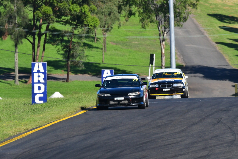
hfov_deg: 3.1
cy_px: 80
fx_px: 4461
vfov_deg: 2.0
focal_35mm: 675
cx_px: 119
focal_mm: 450
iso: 500
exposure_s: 1/640
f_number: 11
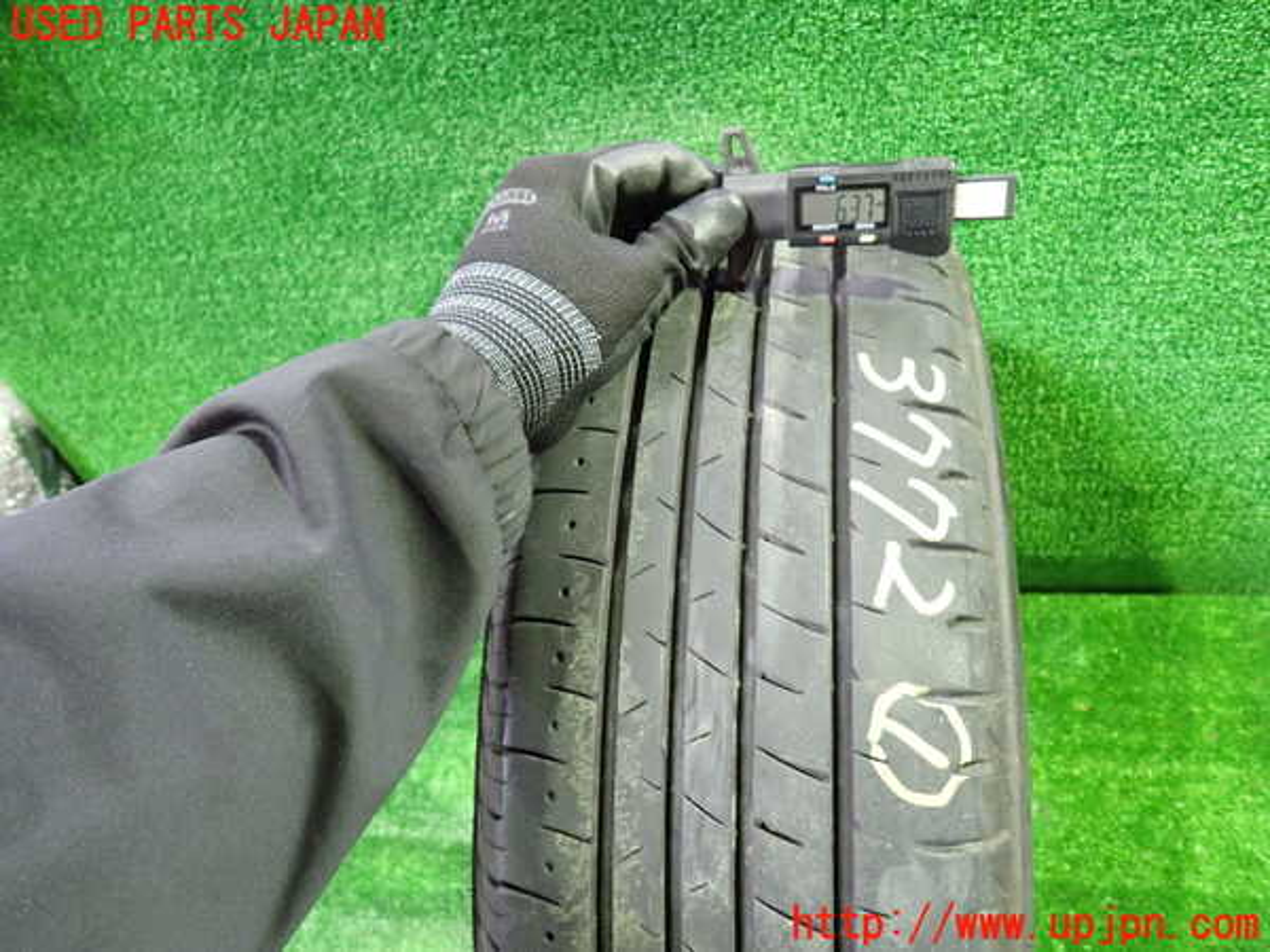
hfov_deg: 69.4
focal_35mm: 25
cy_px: 476
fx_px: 917
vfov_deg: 54.9
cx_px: 635
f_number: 2
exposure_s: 1/20
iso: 800
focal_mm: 4.5
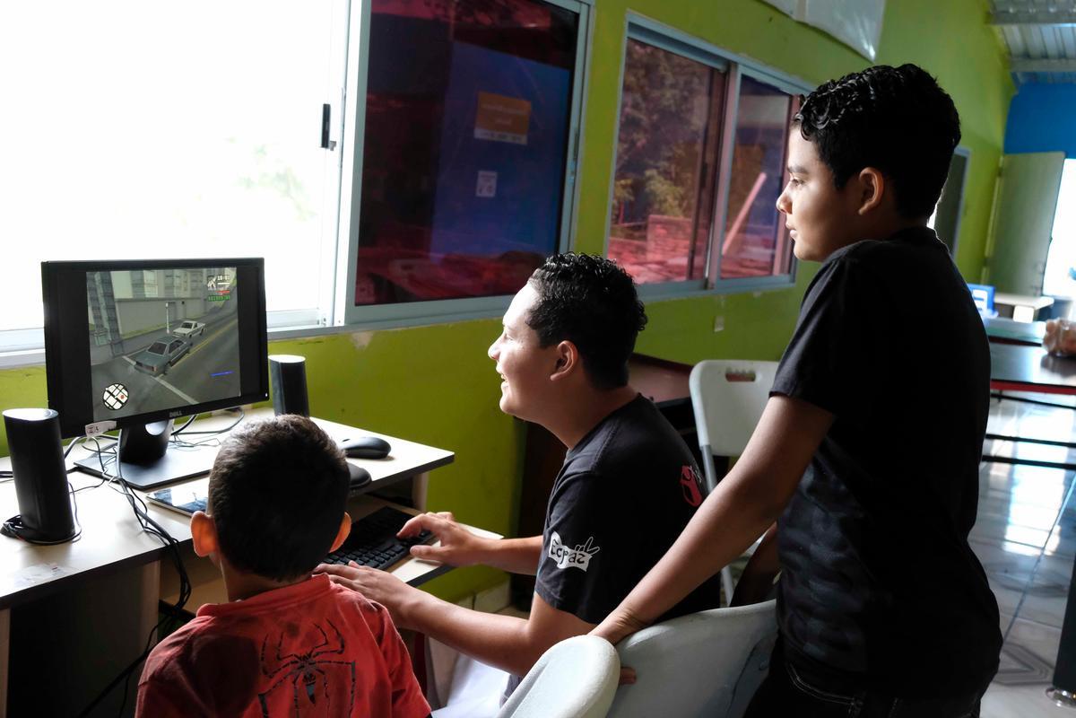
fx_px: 1046
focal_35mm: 35
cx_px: 538
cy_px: 359
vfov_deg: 37.9
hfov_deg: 54.4
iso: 4000
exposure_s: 1/250
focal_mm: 23.3
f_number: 4
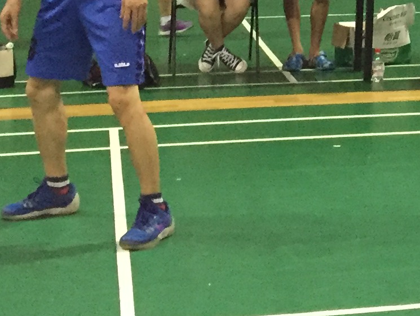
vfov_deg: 10.7
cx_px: 487
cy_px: -303
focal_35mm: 127
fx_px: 1541
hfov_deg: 15.0
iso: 250
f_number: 2.2
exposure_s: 1/25
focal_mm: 4.15
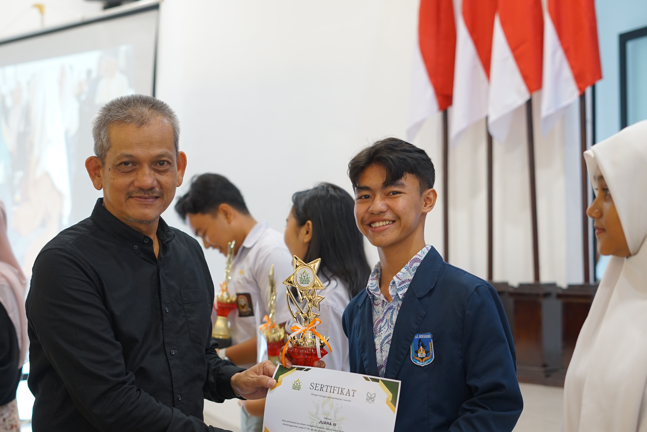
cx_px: 293
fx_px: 1096
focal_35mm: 61
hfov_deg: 32.9
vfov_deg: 22.2
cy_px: 253
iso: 500
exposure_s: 1/40
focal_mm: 50
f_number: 2.8
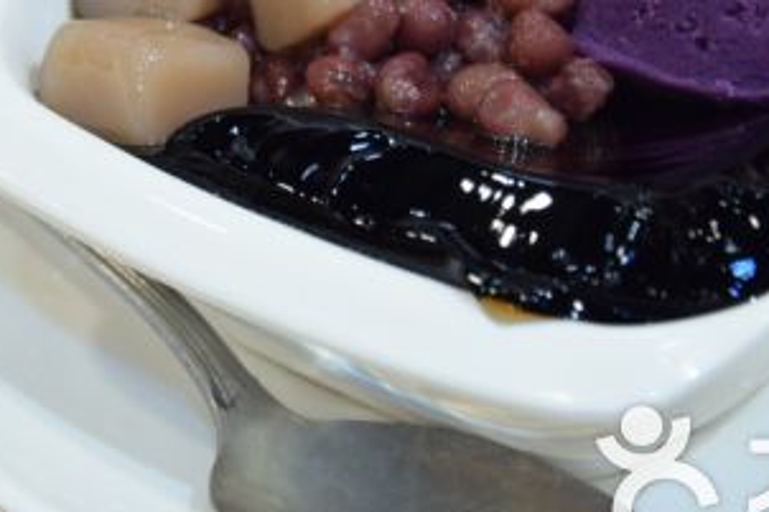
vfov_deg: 8.2
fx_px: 3565
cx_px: 344
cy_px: 4
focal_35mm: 167
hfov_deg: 12.3
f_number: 4.8
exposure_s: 1/30
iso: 500
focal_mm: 48
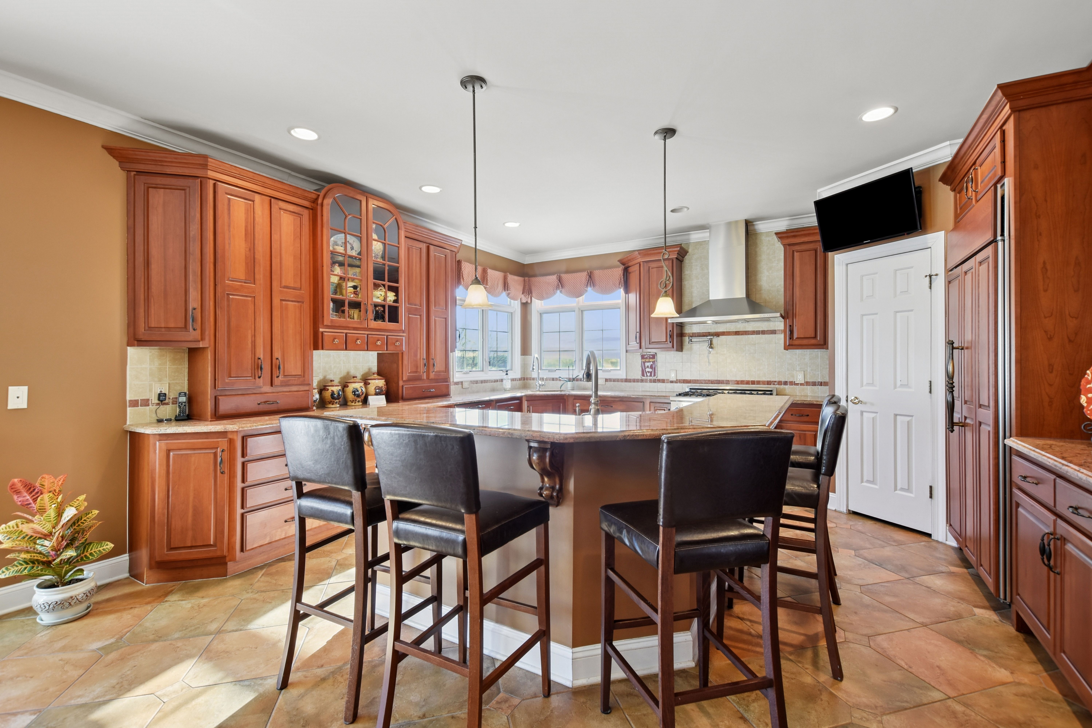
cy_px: 364
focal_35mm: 15
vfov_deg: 77.3
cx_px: 546
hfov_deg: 100.4
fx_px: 455
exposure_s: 1/10
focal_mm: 10
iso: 500
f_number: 8
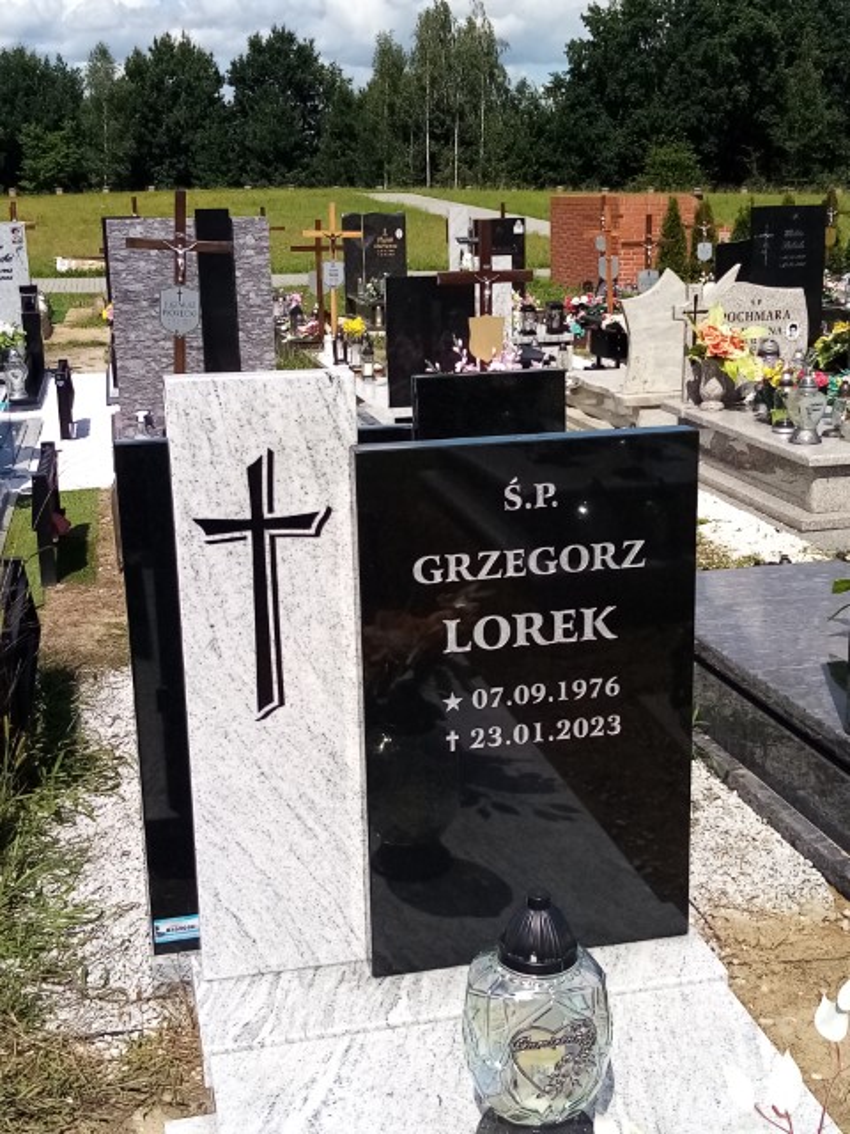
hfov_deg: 53.1
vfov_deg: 67.3
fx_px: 851
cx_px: 425
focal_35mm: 26
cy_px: 567
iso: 106
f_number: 1.8
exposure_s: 1/2179
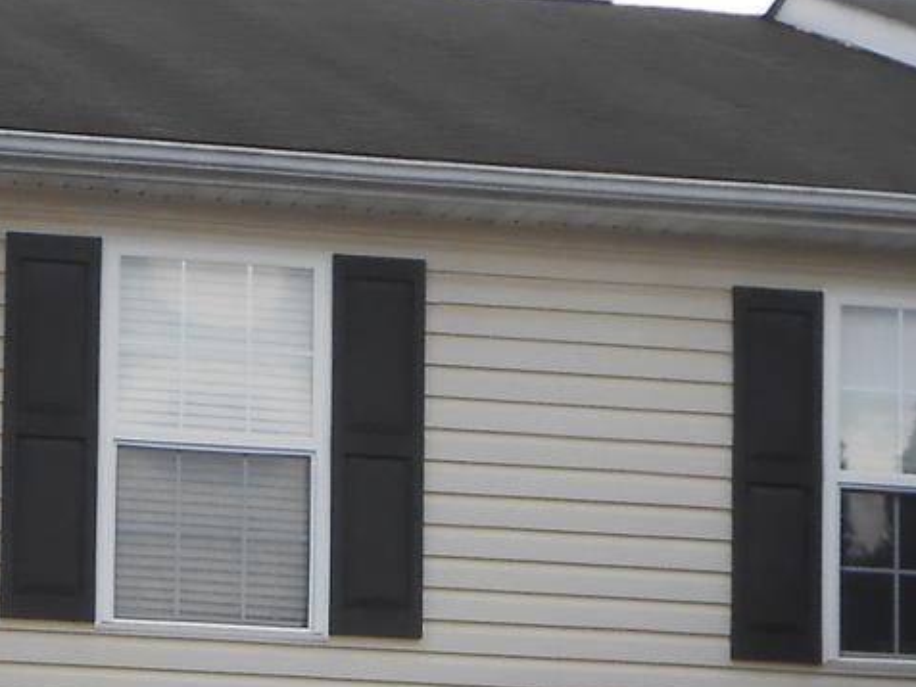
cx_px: -48
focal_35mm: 189
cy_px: 973
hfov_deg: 10.4
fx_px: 5003
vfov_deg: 7.7
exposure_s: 1/30
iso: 80
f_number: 4.5
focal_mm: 7.8
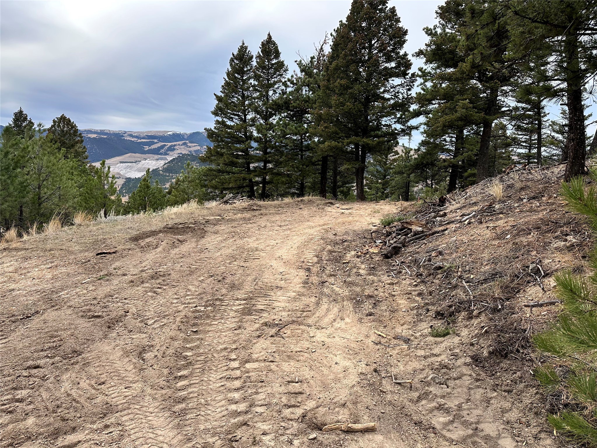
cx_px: 298
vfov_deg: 56.8
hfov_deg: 71.6
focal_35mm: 24
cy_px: 224
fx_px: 414
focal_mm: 6.86
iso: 80
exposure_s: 1/952
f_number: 1.78
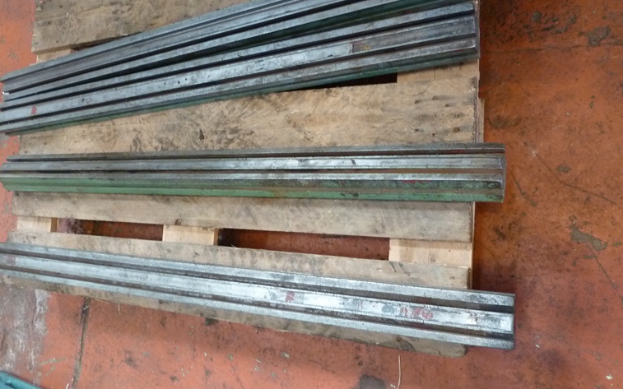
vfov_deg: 44.5
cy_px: 187
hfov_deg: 66.5
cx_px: 300
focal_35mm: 28
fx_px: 475
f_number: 3.3
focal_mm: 4.1
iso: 400
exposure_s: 1/15
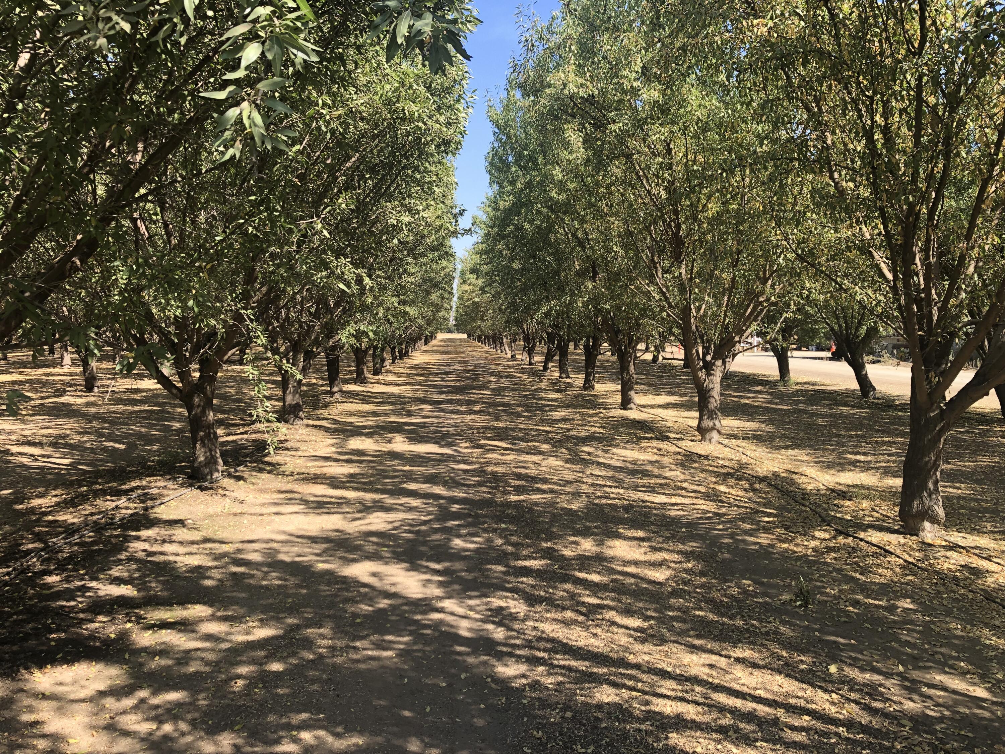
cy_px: 377
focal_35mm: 28
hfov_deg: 63.4
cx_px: 502
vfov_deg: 49.7
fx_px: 813
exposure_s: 1/571
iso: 20
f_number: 1.8
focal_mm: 4
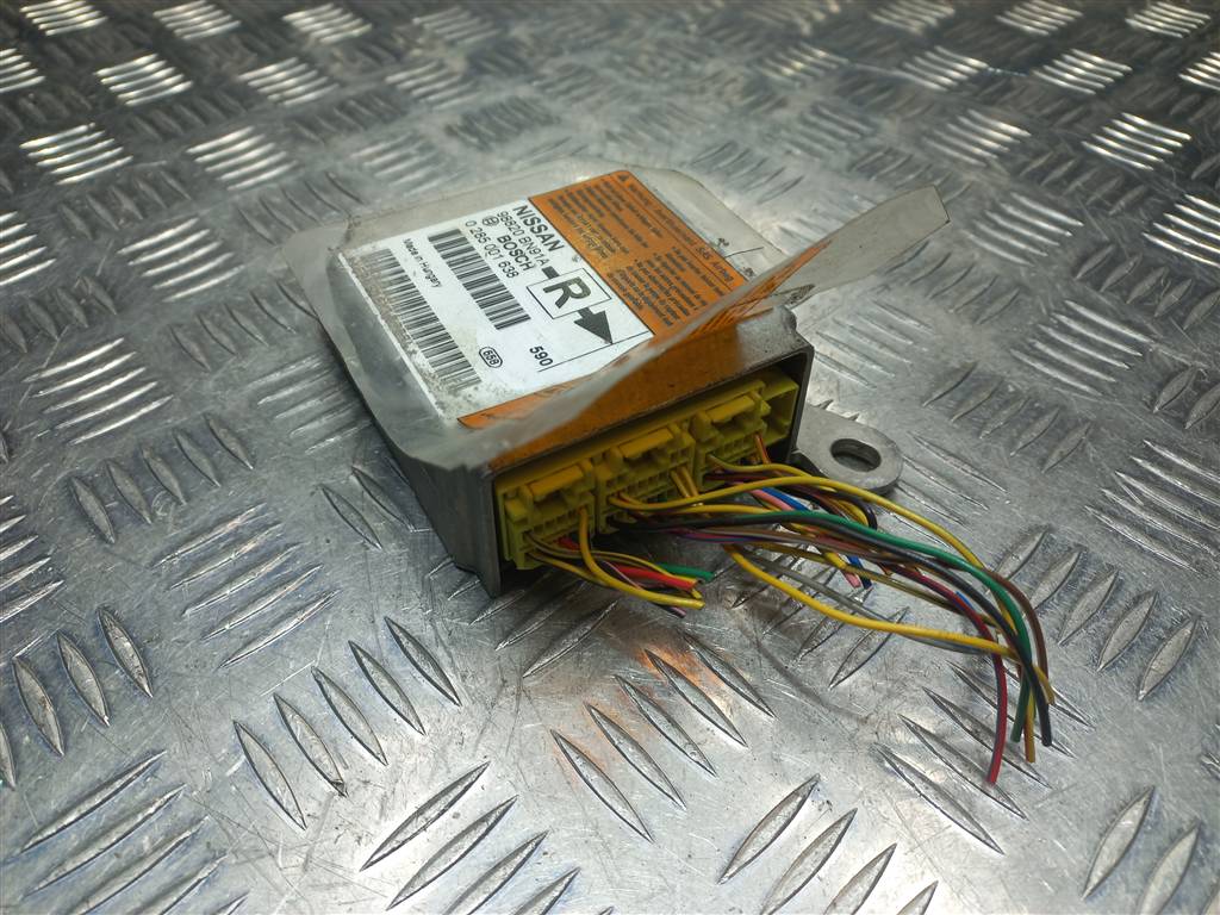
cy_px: 458
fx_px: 881
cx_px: 610
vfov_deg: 54.9
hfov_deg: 69.4
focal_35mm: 25
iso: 40
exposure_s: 1/100
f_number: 1.8
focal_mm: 4.6
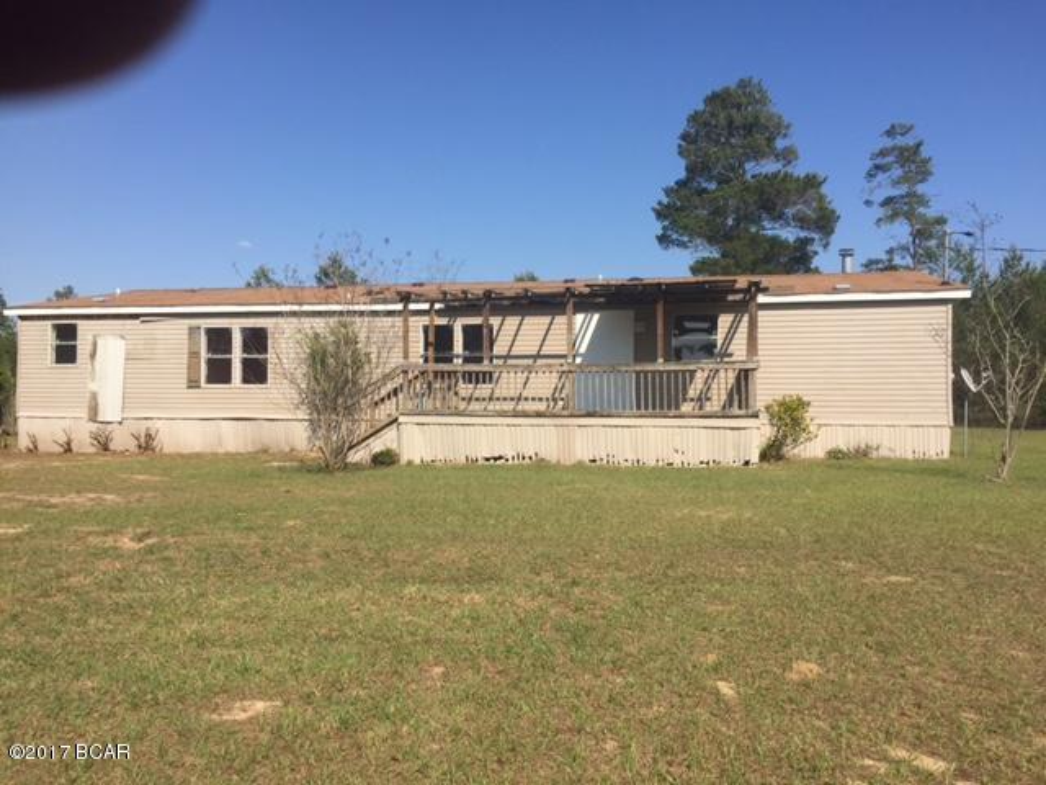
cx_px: 523
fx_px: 876
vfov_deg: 48.2
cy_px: 392
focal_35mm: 29
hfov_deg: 61.7
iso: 32
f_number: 2.2
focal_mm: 4.15
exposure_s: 1/2475
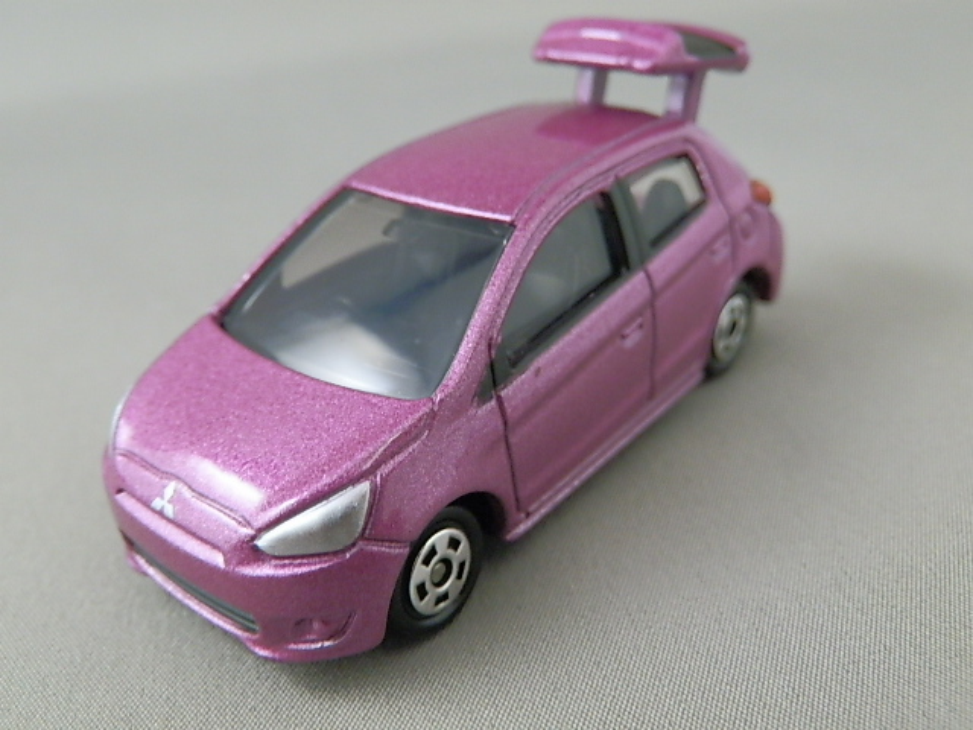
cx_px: 486
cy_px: 365
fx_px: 956
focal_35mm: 34
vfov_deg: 41.8
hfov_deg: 54.0
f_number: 3.5
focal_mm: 6.17
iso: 320
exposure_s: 1/8
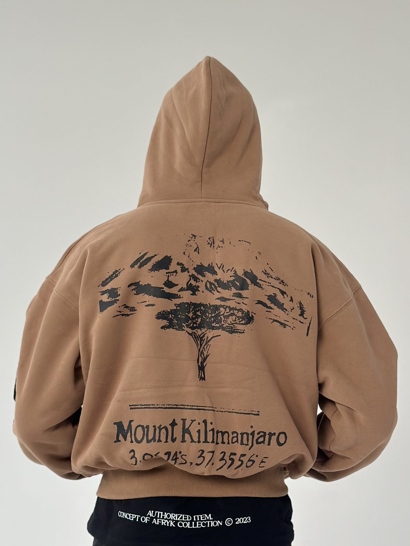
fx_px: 758
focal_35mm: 48
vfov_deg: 39.7
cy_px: 273
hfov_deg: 30.3
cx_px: 205
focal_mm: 6.86
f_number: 1.78
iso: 125
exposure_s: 1/93
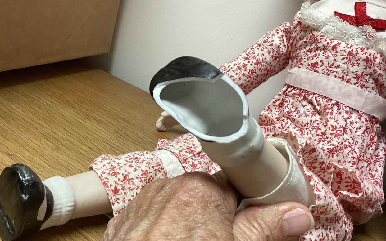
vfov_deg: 31.6
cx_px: 155
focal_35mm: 40
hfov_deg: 49.0
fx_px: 421
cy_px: 167
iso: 160
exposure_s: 1/60
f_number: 2.4
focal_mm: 3.3
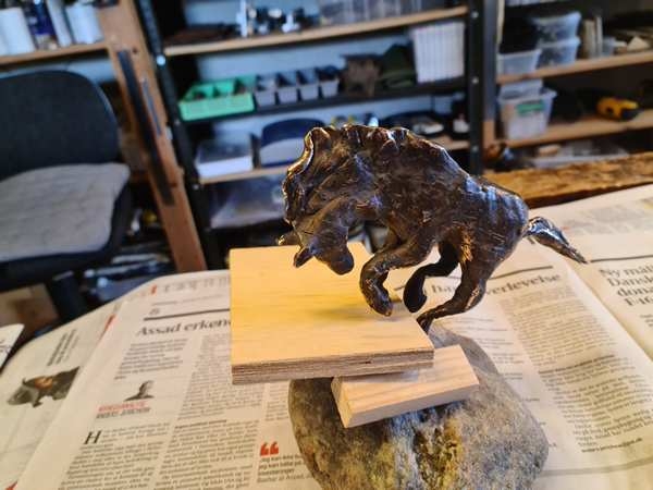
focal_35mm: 27
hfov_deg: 65.3
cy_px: 245
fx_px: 509
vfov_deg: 51.4
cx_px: 326
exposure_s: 1/50
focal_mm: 5.9
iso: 100
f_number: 2
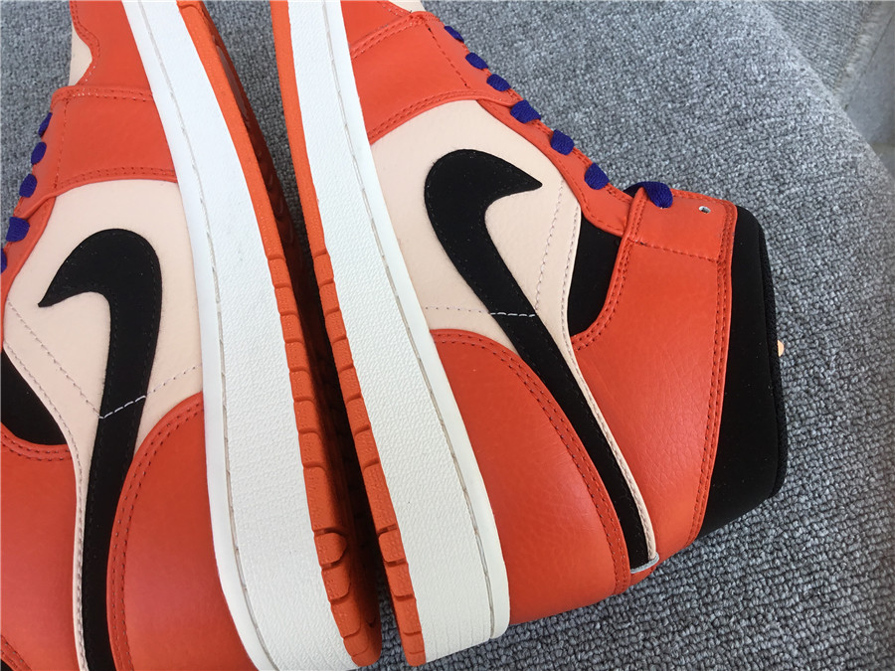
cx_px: 448
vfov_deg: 45.4
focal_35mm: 31
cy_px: 336
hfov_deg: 58.4
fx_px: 802
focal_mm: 3.3
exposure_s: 1/269
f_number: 2.4
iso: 25
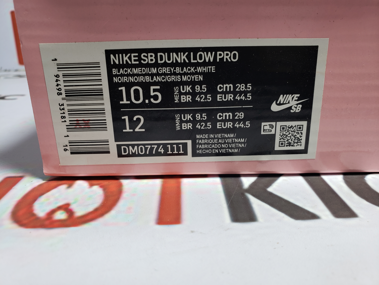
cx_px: 190
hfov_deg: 67.3
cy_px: 142
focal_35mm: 26
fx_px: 285
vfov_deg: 53.1
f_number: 2.4
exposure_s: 1/138
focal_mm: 4.3
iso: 50
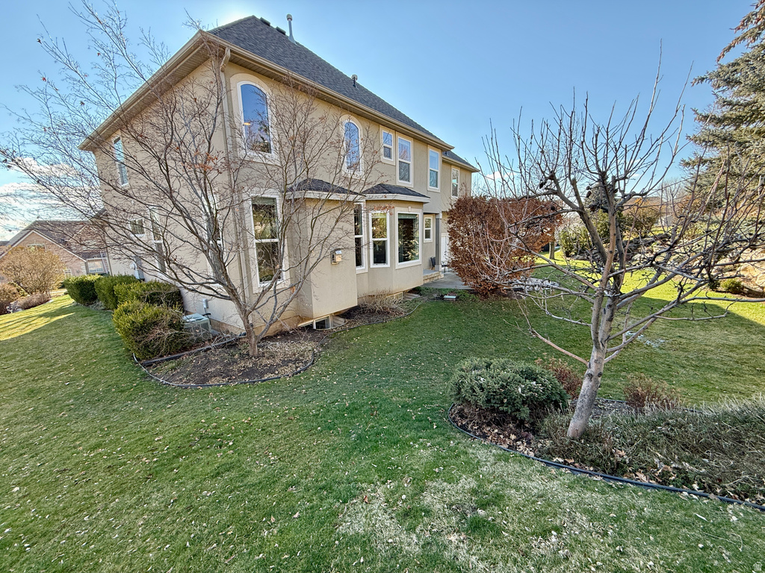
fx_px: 309
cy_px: 286
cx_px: 382
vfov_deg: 85.7
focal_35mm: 14
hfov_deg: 102.1
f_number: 2.2
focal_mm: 2.22
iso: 64
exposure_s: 1/241
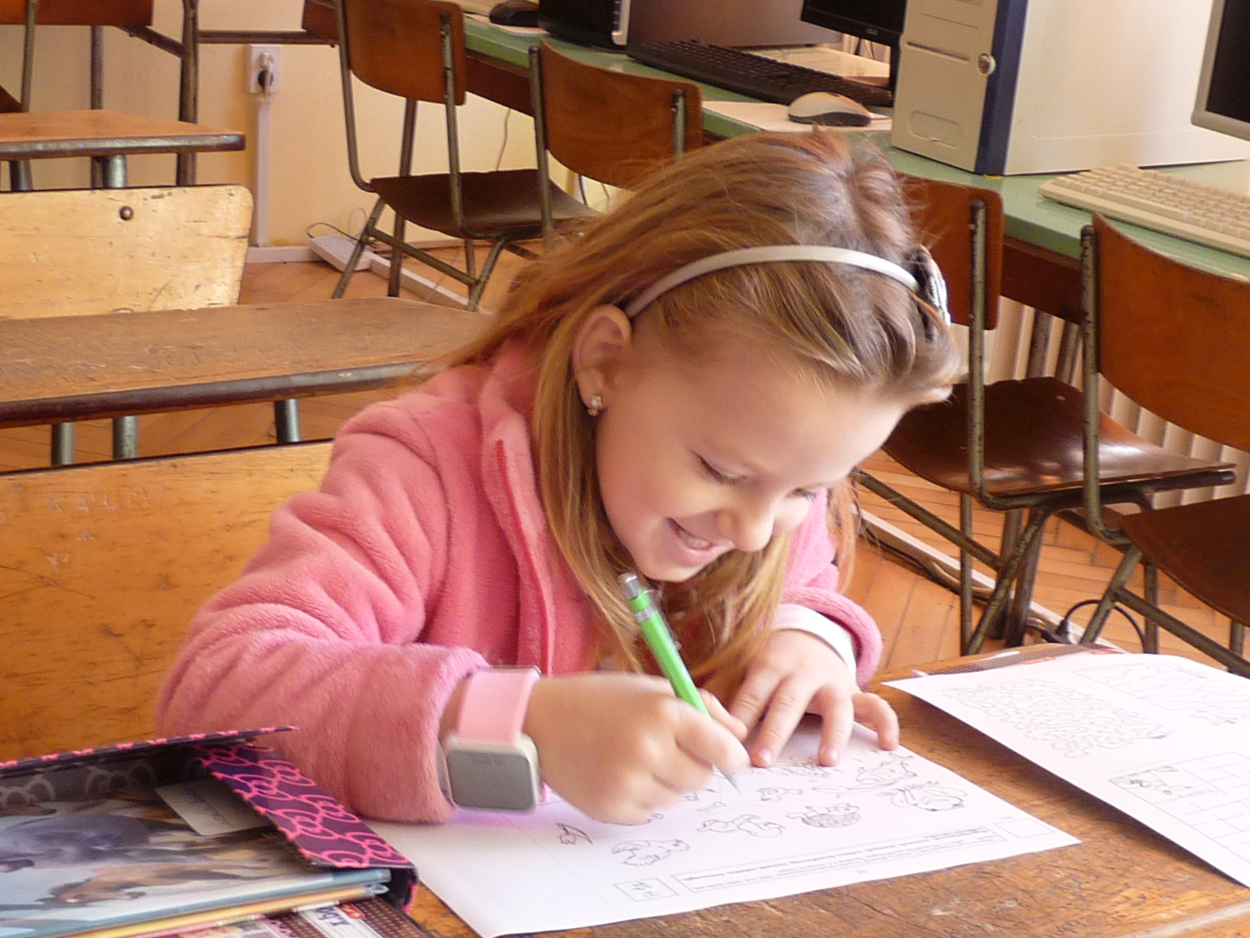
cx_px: 540
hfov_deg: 31.2
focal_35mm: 62
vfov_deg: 23.7
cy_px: 484
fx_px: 2239
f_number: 2.8
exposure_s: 1/30
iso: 160
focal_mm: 4.8
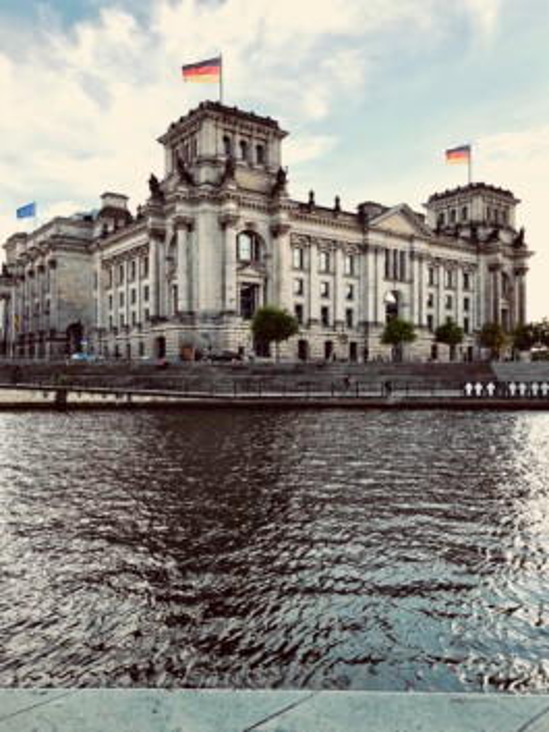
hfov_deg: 49.8
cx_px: 274
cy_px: 366
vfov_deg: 63.4
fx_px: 592
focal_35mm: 28
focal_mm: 3.99
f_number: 1.8
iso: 20
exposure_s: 1/727
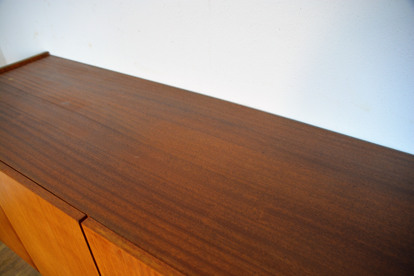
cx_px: 207
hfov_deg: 67.4
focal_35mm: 27
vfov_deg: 47.9
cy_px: 138
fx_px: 310
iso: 800
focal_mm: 18
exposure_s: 1/60
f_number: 4
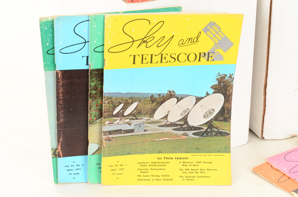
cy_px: 98
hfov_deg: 28.1
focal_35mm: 72
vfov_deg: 18.8
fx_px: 595
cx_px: 149
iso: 320
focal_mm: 48
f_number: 13
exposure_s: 1/60
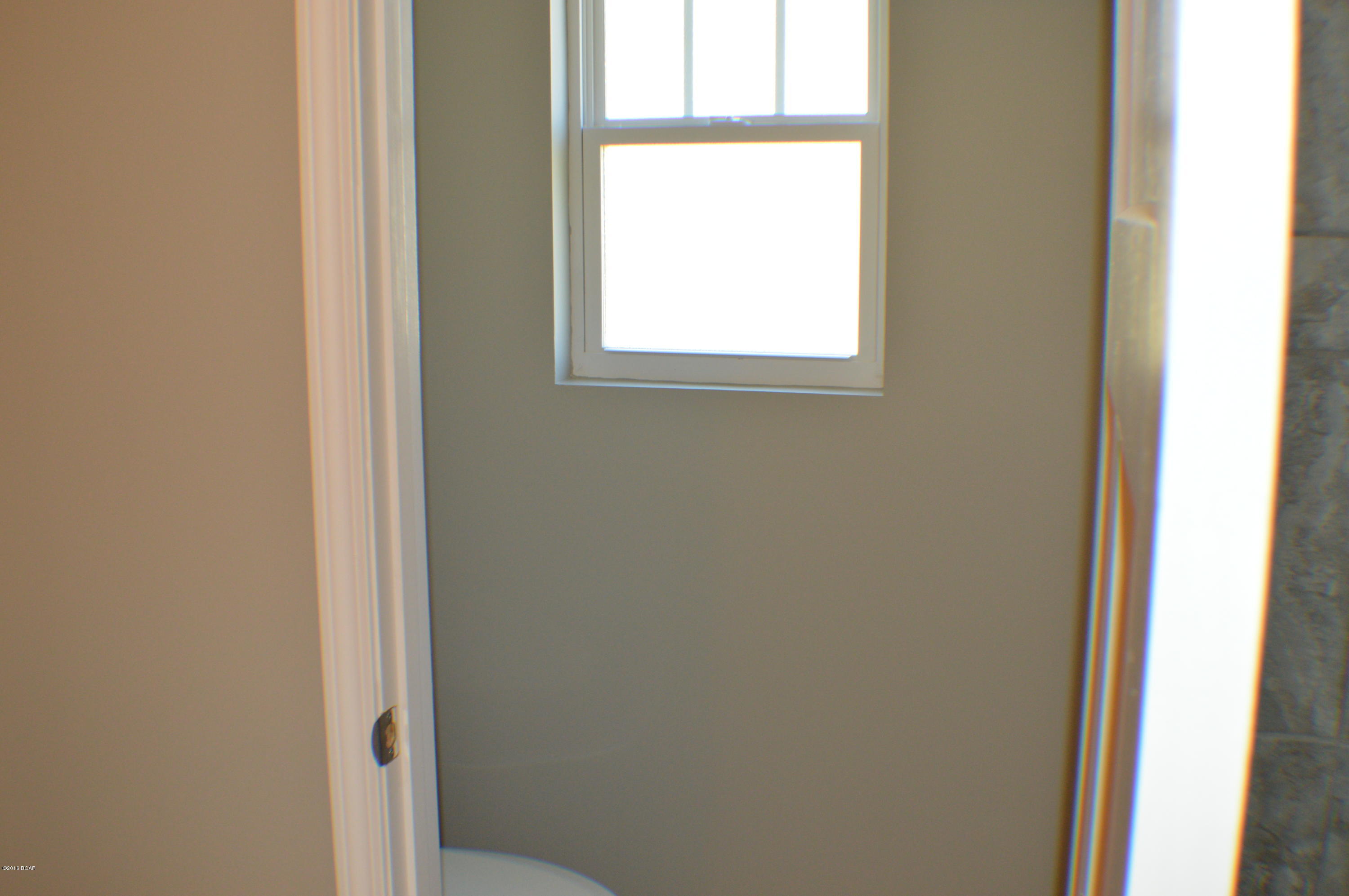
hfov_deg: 45.0
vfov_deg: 30.8
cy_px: 448
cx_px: 674
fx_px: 1628
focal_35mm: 44
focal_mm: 29
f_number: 4.5
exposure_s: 1/60
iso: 640
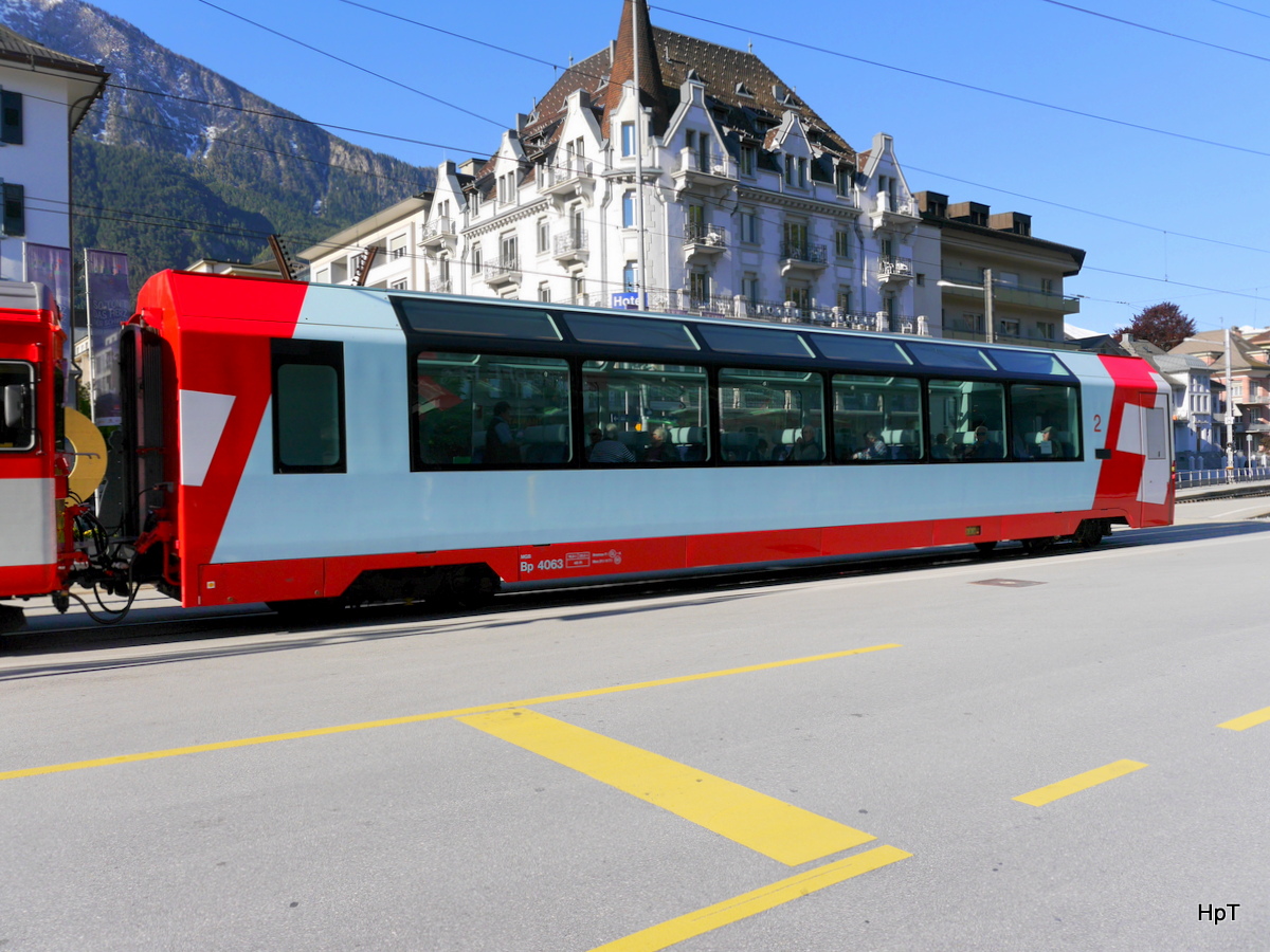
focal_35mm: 28
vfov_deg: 49.7
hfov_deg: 63.4
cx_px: 635
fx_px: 1027
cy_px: 476
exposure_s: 1/400
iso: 160
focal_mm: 14
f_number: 7.1
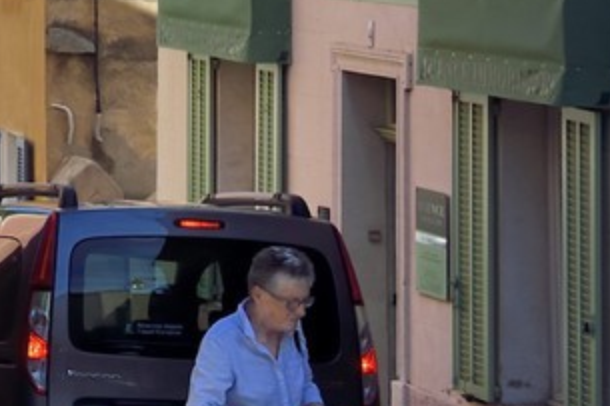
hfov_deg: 8.0
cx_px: -868
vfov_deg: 5.7
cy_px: -230
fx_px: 3997
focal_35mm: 236
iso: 200
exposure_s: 1/250
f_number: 10
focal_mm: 45
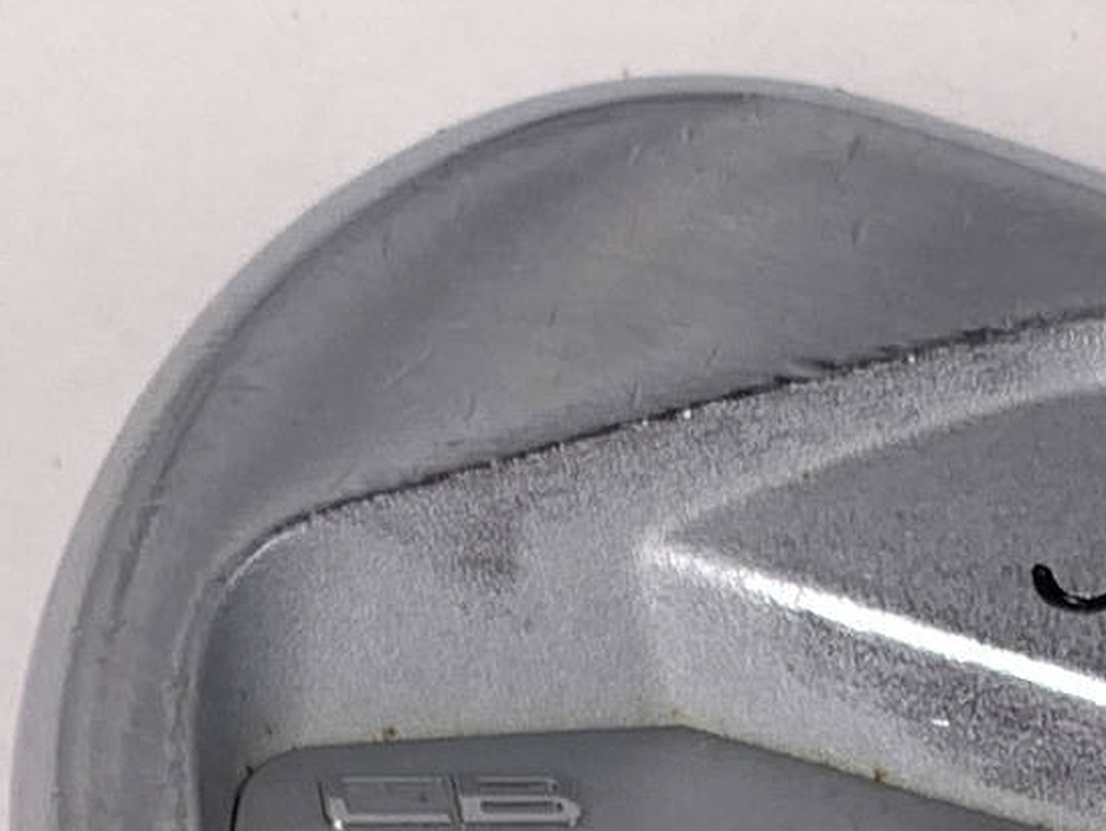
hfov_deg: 10.3
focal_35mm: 192
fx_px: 6137
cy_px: 2923
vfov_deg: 6.6
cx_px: 691
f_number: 1.8
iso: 25
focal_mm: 4.25
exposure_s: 1/163
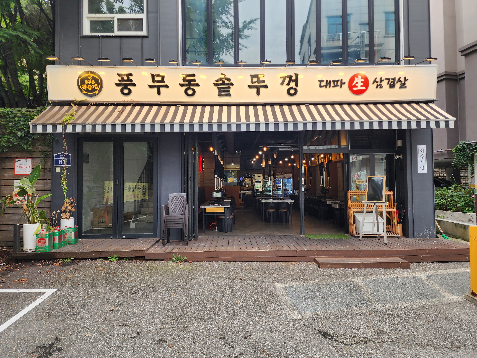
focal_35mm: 23
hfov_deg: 73.9
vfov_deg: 58.9
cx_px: 238
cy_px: 179
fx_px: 317
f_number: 1.8
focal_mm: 6.4
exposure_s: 1/120
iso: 25
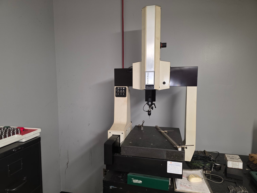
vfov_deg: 58.9
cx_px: 128
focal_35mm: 23
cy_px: 96
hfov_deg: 73.9
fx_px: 171
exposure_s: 1/15
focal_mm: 6.3
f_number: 1.7
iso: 2000
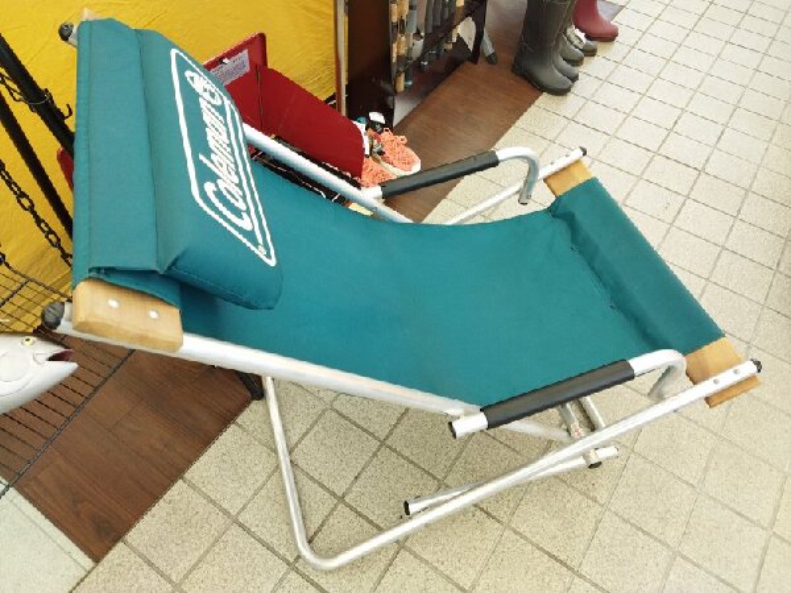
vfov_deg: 51.4
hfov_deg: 65.3
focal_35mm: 27
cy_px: 296
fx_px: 617
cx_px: 396
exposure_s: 1/60
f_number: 1.79
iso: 142
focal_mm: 4.71
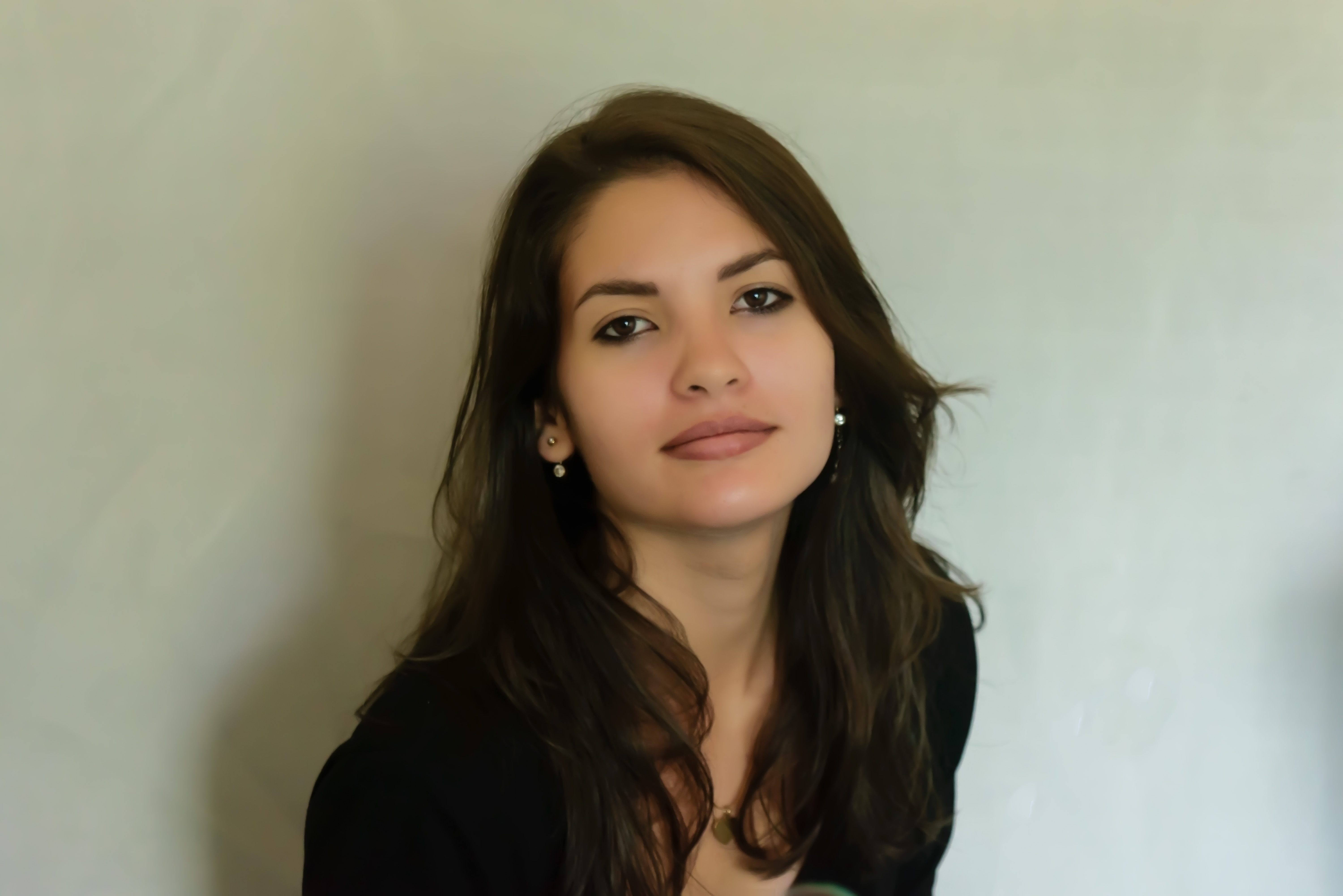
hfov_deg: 26.0
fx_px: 2910
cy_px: 448
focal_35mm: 78
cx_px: 672
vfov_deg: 17.5
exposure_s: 1/50
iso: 800
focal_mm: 52
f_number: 5.6
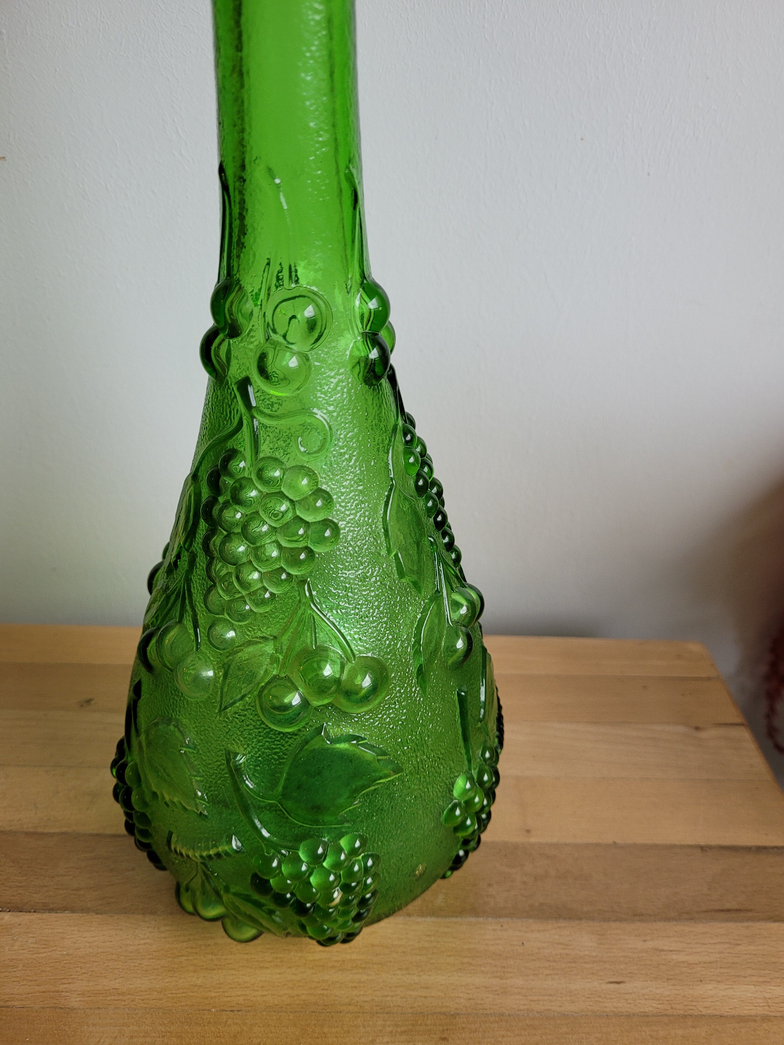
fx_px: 785
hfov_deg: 53.1
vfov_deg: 67.3
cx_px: 392
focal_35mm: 26
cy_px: 522
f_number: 1.8
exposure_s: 1/100
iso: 160
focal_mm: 5.4
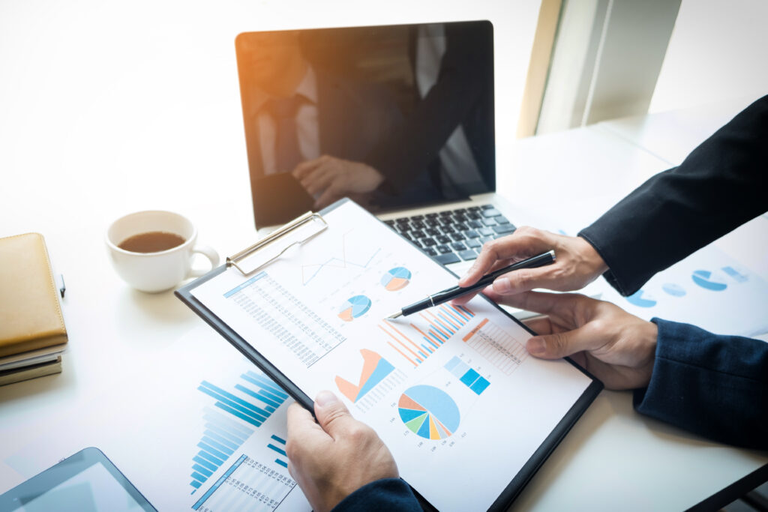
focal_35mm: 33
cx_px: 384
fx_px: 704
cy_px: 256
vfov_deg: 40.0
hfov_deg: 57.2
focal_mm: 22.3
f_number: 3.2
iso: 400
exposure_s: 1/125
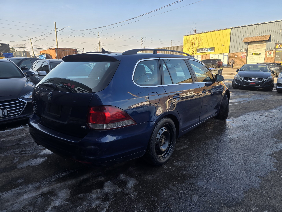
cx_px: 141
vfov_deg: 58.9
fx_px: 187
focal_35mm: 23
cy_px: 106
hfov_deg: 73.9
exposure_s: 1/269
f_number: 1.7
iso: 12
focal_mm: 6.3
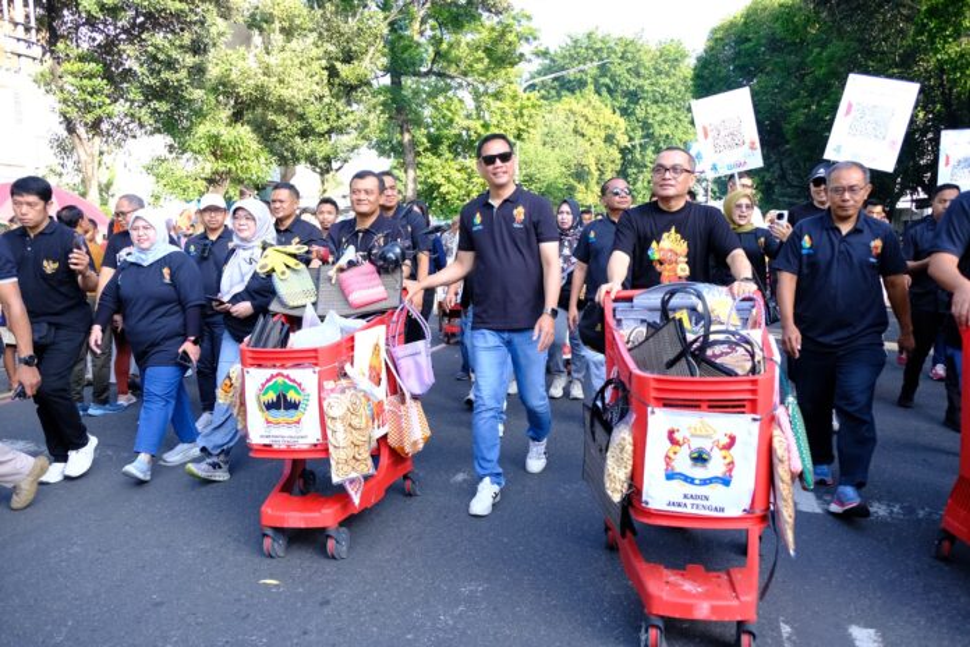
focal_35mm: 27
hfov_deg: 67.4
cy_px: 324
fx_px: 727
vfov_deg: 47.9
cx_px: 485
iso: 2000
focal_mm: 18
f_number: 3.5
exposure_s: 1/1600
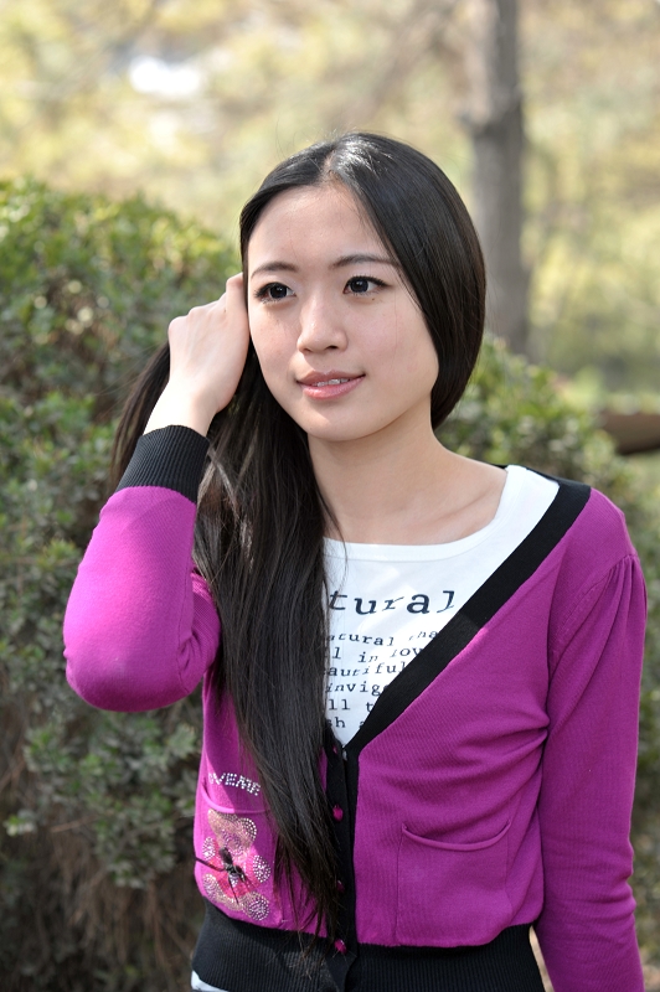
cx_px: 330
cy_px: 496
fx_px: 2341
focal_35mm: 85
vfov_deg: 23.9
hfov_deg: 16.0
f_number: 4
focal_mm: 85
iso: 200
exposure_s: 1/125
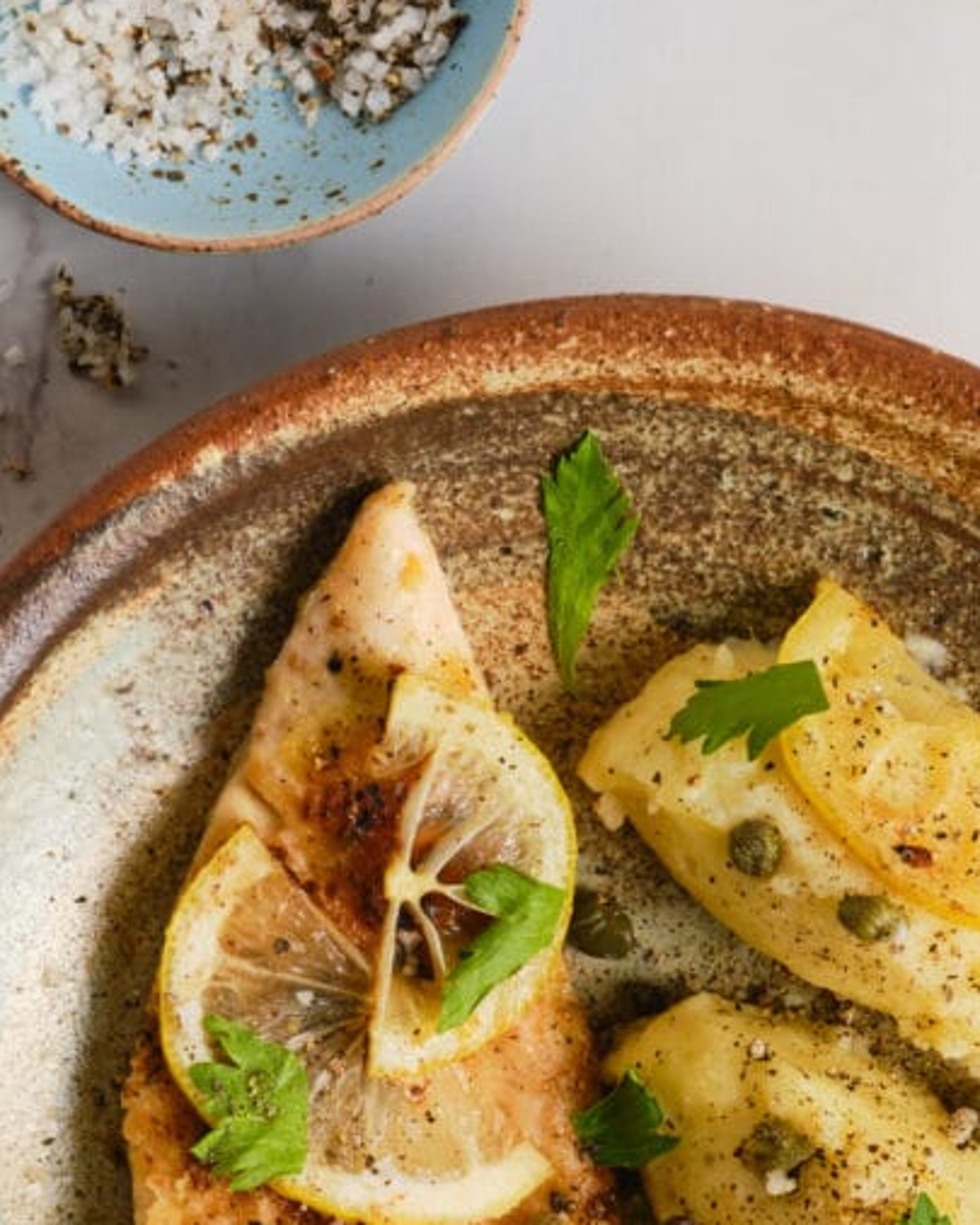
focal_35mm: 171
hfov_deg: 9.0
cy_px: 1089
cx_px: 437
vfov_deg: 11.2
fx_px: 6198
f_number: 8
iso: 200
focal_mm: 60
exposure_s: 1/60
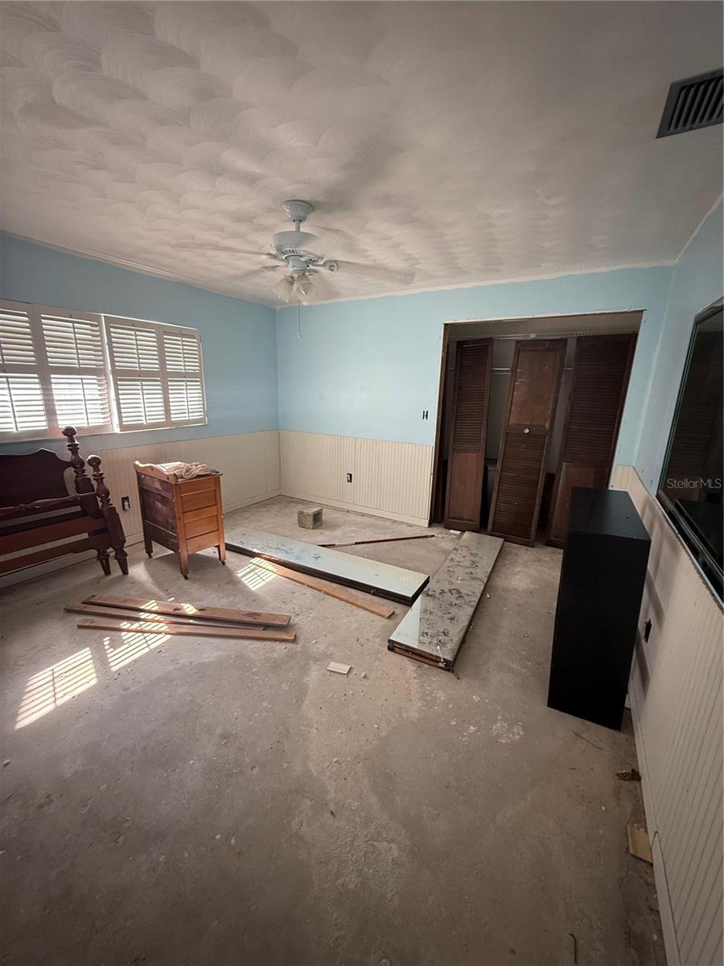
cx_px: 362
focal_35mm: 14
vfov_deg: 102.1
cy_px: 483
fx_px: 390
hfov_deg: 85.7
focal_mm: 2.22
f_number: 2.2
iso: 250
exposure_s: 1/60
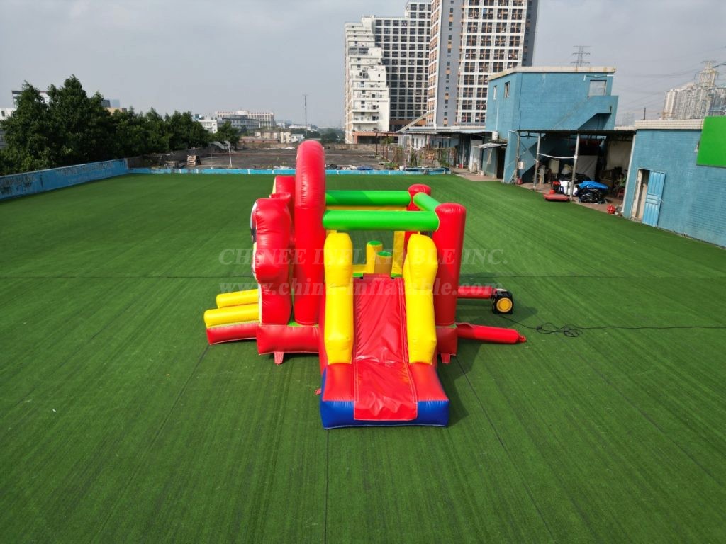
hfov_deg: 71.6
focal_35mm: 24
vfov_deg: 56.8
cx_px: 363
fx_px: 503
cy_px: 272
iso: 110
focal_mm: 6.72
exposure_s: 1/3000
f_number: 1.7
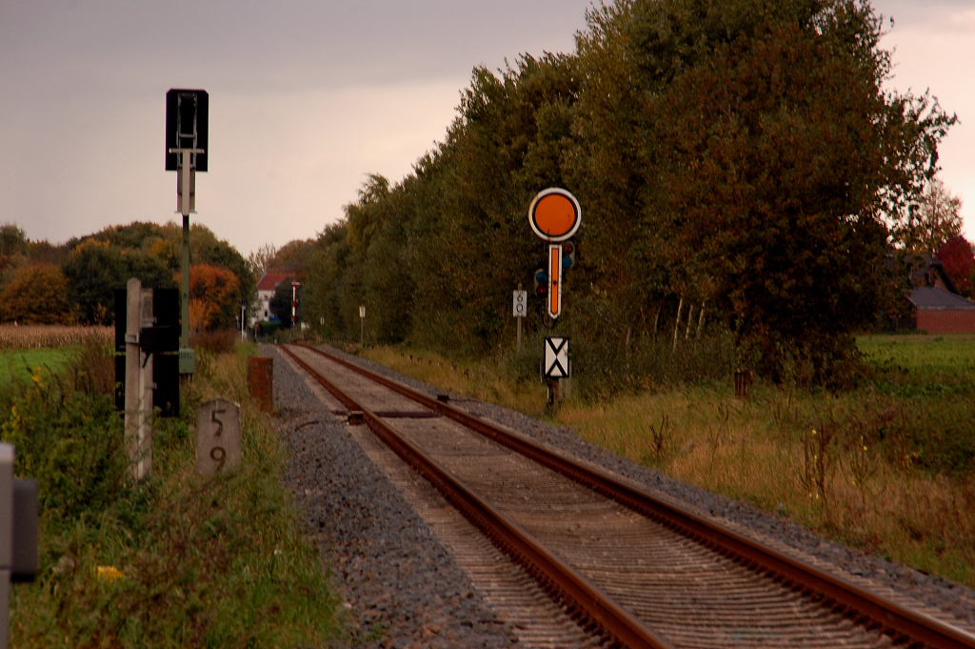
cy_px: 324
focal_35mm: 225
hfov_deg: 9.2
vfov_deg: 6.1
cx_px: 488
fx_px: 6089
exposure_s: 1/125
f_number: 9
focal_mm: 150
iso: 400
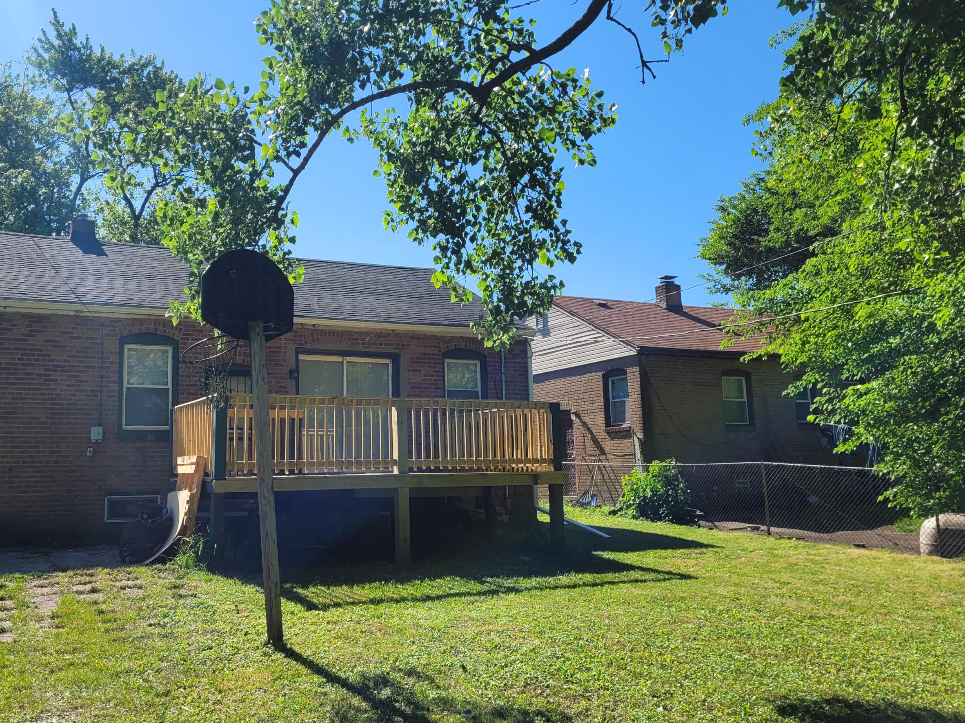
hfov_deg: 54.8
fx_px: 920
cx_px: 370
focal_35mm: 33
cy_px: 347
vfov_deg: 42.9
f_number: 1.8
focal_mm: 5.4
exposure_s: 1/1874
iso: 40
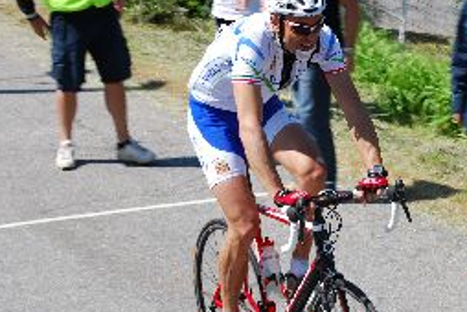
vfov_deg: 9.4
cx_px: 375
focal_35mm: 146
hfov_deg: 14.0
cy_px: 172
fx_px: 1895
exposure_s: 1/125
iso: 100
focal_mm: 55
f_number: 9
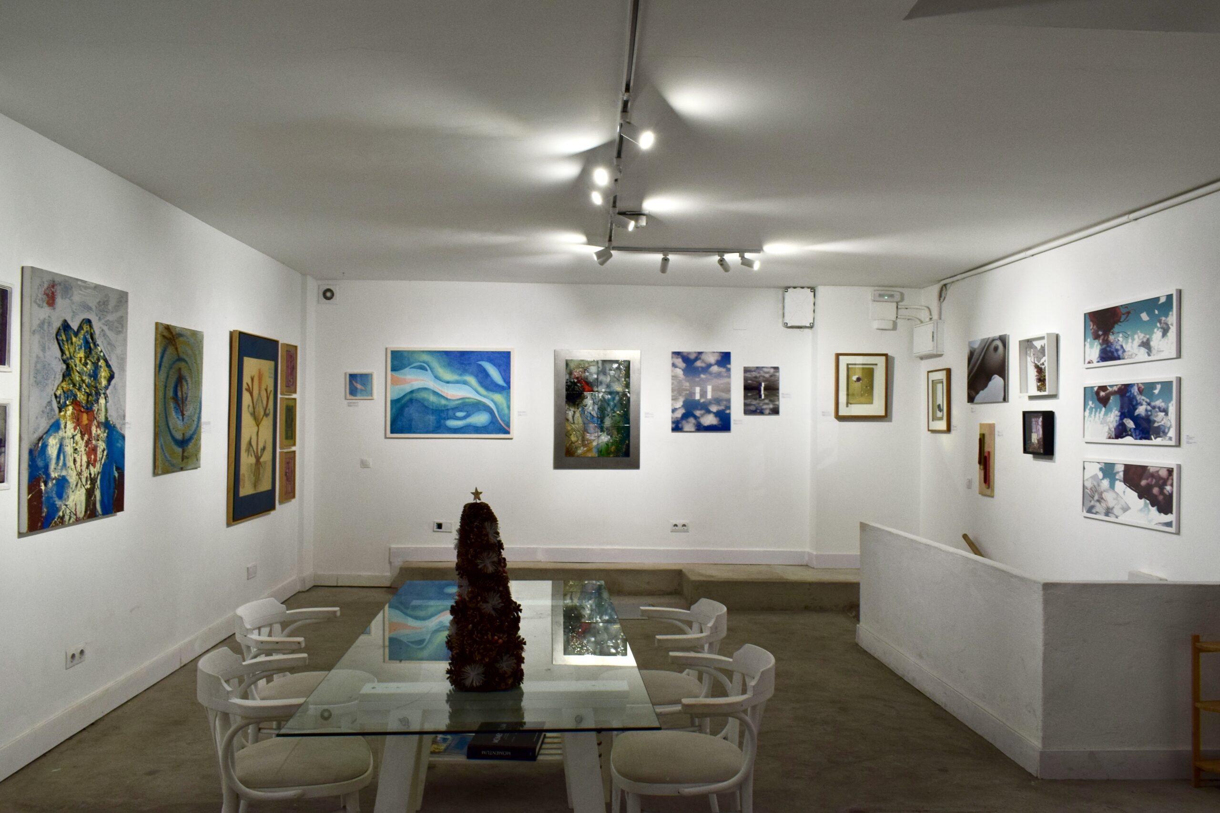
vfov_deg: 47.9
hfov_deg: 67.4
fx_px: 915
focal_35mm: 27
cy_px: 406
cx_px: 610
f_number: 8
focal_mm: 18
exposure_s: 1/60
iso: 720
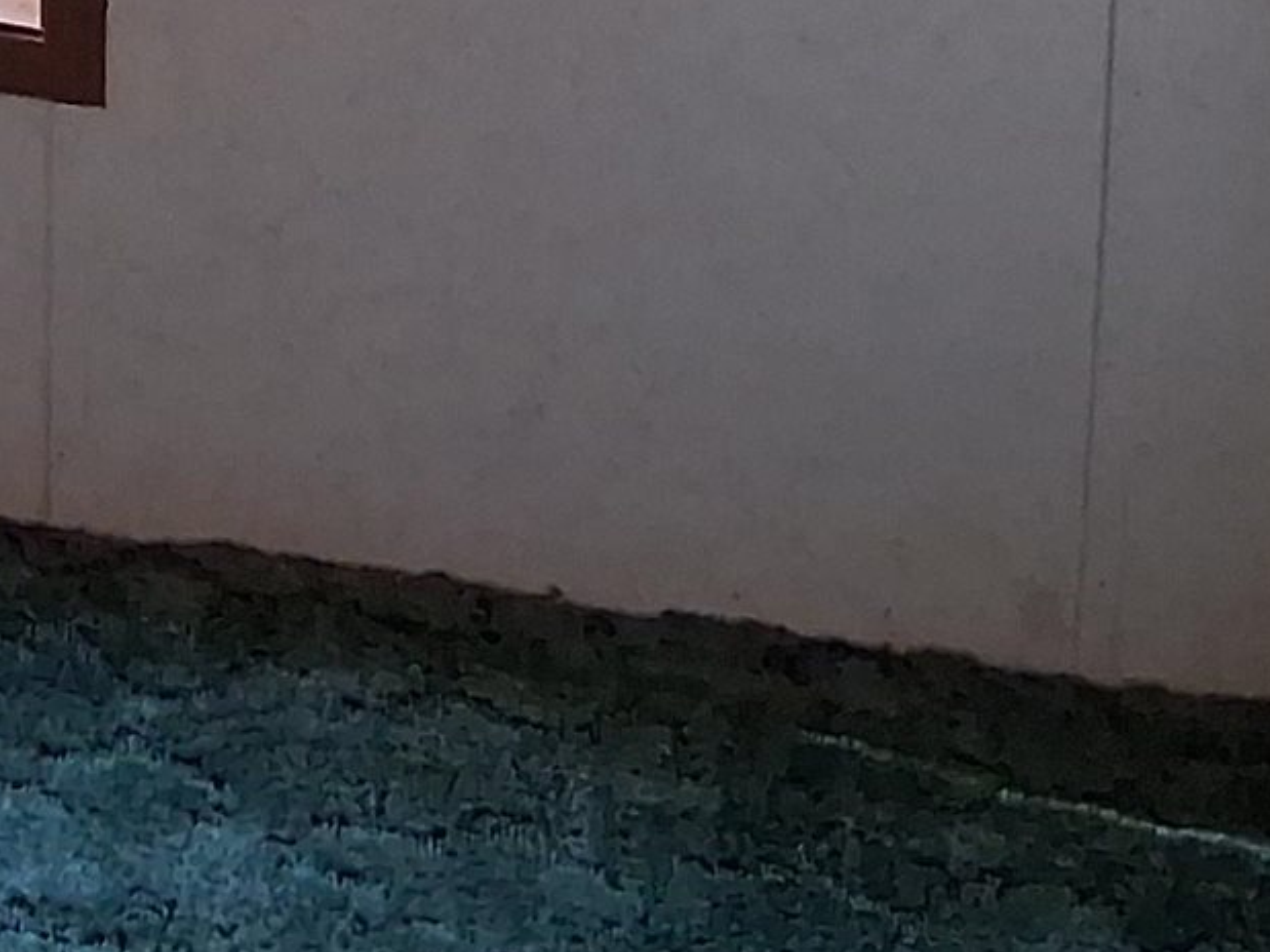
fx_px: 4732
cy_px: -1172
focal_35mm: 129
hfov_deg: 13.9
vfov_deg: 10.3
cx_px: -872
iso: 400
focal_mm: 3.98
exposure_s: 1/60
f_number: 1.8
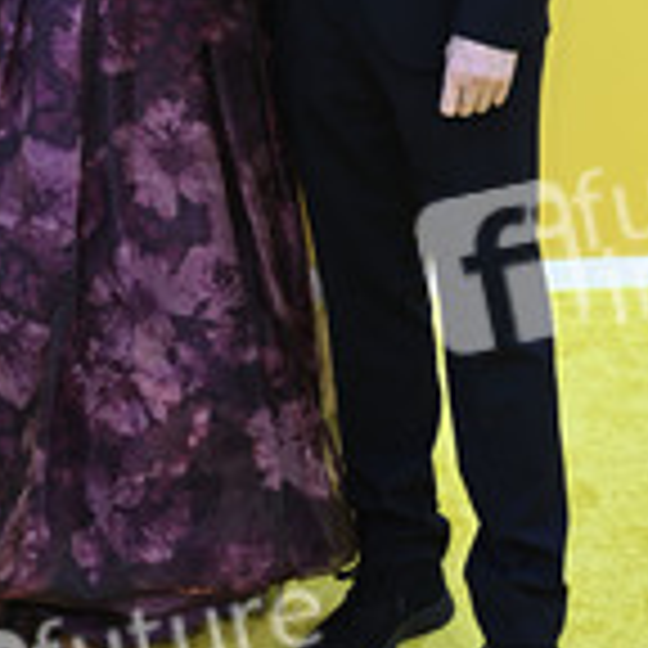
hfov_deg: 13.7
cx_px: 238
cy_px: 22
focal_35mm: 127
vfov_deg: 13.6
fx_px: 2690
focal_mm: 54
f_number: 6.3
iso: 800
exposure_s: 1/200
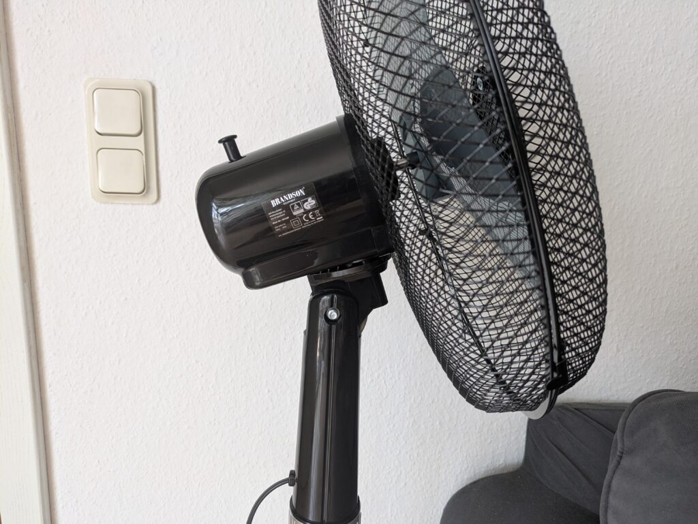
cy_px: 262
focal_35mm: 25
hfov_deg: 69.4
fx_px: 504
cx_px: 349
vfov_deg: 54.9
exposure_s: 1/60
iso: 77
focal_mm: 5.43
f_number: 1.89
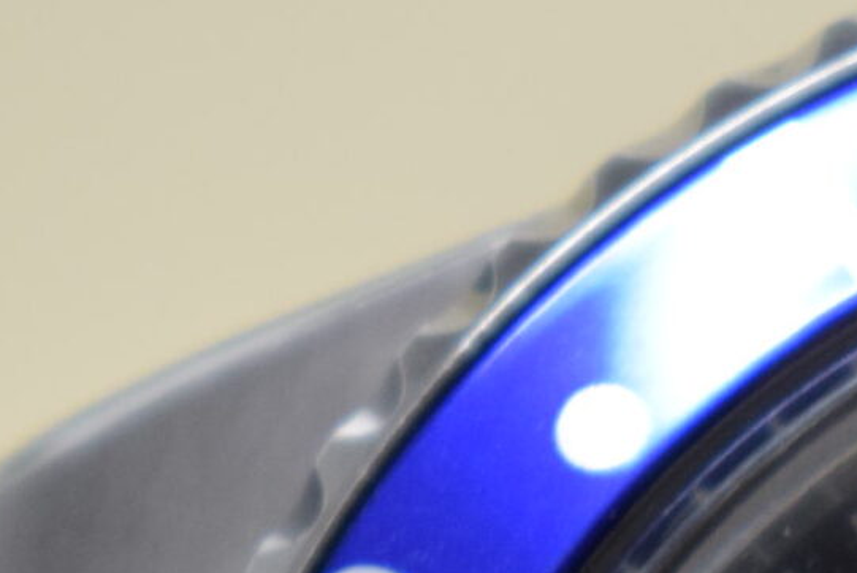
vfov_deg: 3.7
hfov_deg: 5.5
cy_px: 984
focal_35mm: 369
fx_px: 8794
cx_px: 1381
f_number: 5.6
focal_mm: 52
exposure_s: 1/60
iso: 1000
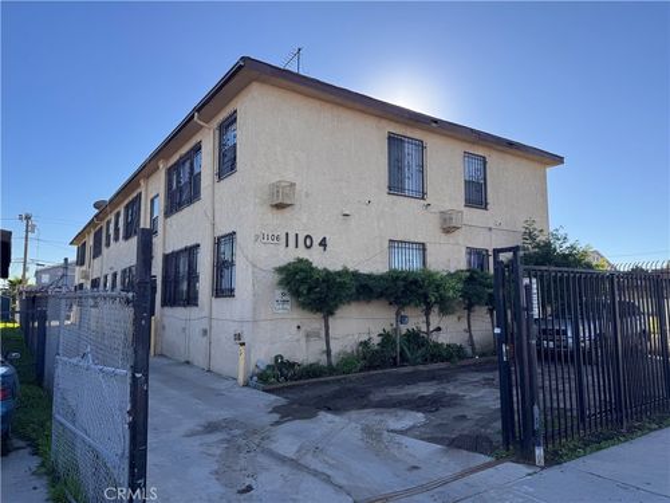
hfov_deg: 71.6
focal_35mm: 24
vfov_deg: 56.8
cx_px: 335
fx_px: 465
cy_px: 252
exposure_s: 1/2041
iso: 80
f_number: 1.78
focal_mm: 6.76
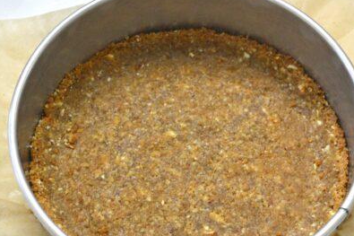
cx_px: 194
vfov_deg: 18.6
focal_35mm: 73
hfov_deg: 27.7
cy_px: 143
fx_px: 717
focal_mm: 32
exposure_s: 1/60
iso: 1400
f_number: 4.8
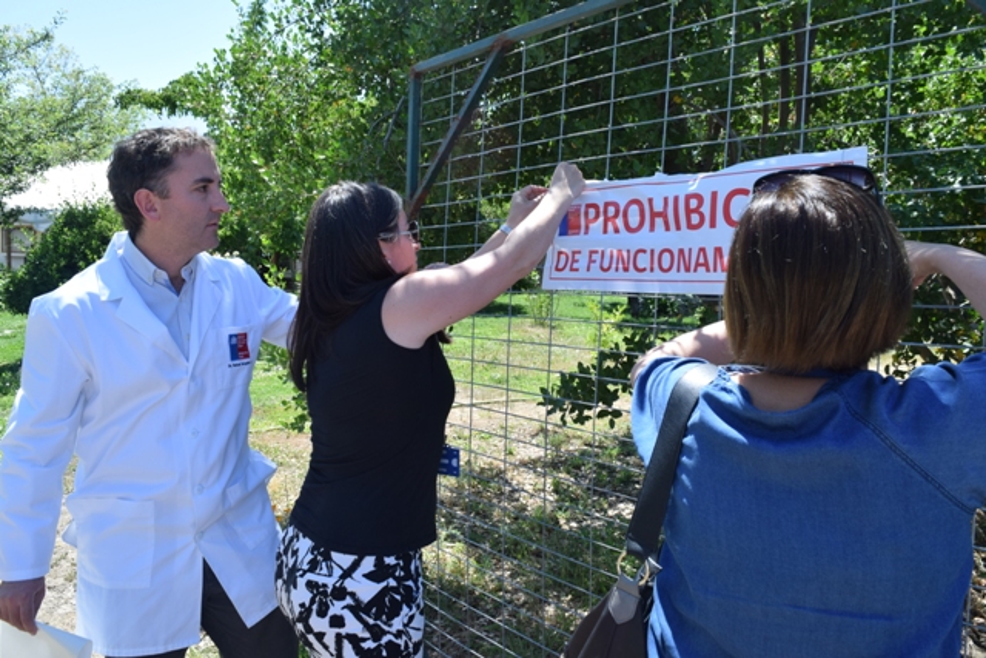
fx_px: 822
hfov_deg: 61.9
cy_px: 329
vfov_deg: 43.6
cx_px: 493
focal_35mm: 30
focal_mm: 20
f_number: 8
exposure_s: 1/250
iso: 200
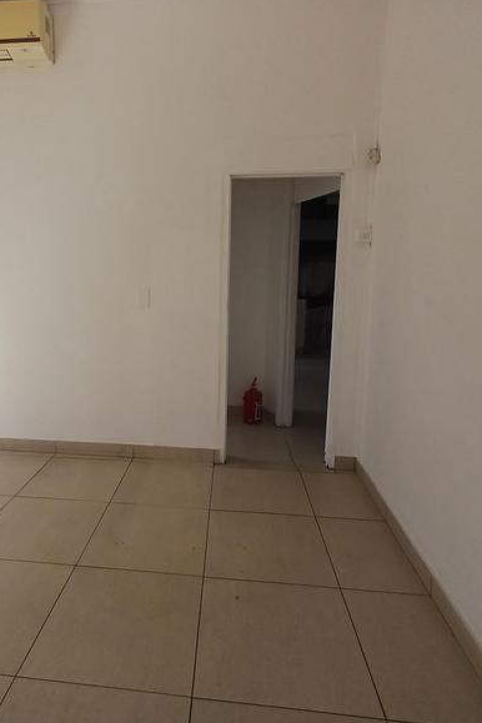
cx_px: 174
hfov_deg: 54.3
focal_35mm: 23
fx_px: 462
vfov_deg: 76.1
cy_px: 350
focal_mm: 1.64
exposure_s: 1/147
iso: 40
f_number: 2.2
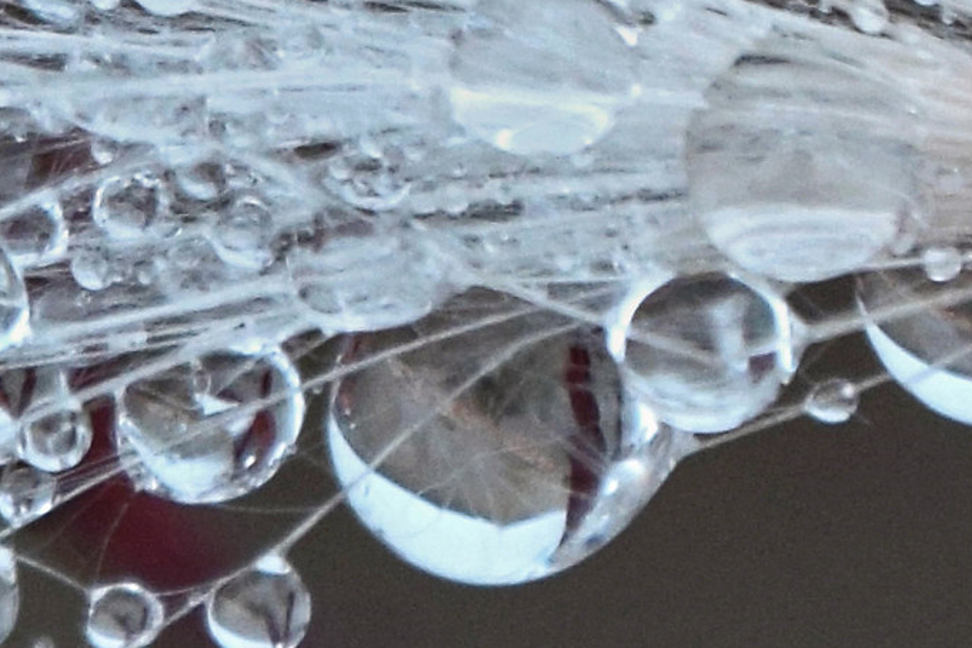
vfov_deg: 0.9
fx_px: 42846
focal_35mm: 1587
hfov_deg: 1.3
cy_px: -176
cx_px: -39
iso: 560
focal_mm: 300
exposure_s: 1/250
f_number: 6.3
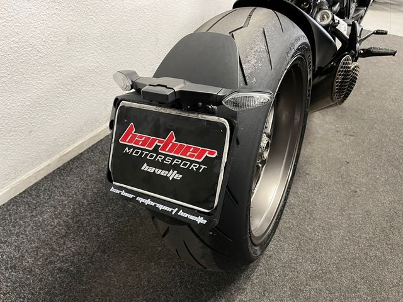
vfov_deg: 53.1
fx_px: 303
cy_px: 151
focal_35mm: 26
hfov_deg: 67.3
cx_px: 202
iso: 320
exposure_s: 1/50
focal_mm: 5.1
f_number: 1.6
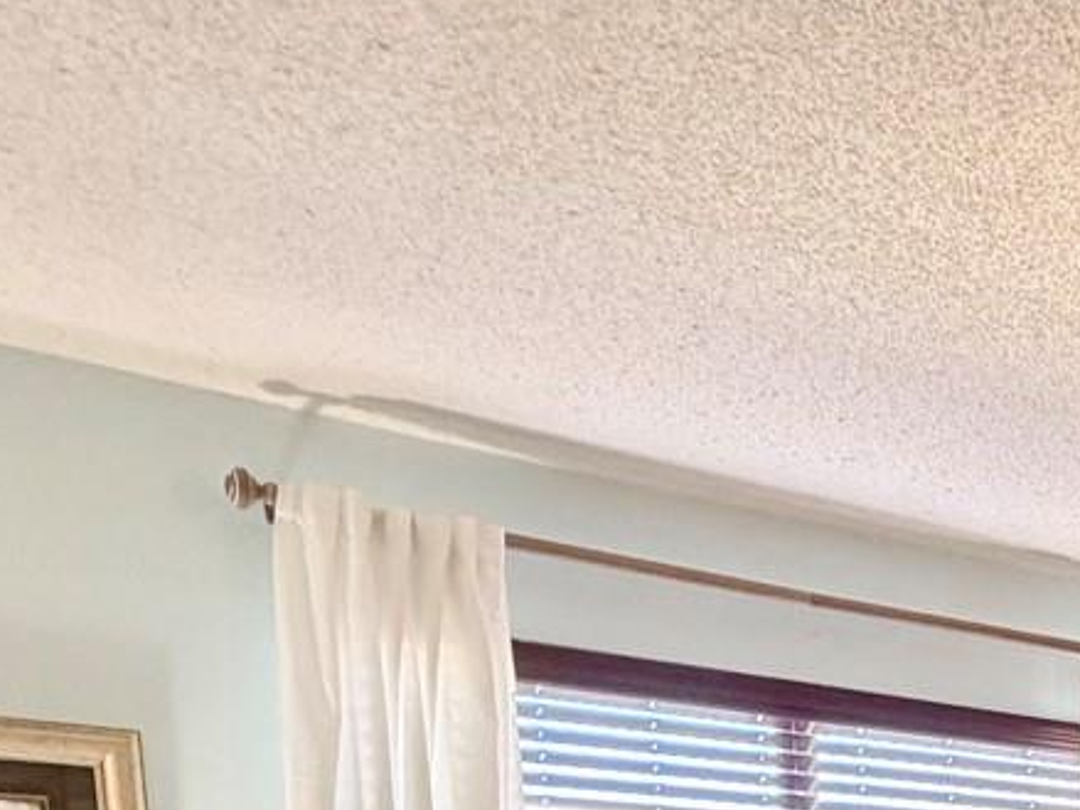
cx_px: 1365
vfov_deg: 23.1
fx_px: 1591
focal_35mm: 51
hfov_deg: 30.5
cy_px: 1214
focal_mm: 2.22
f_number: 2.2
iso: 320
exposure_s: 1/60
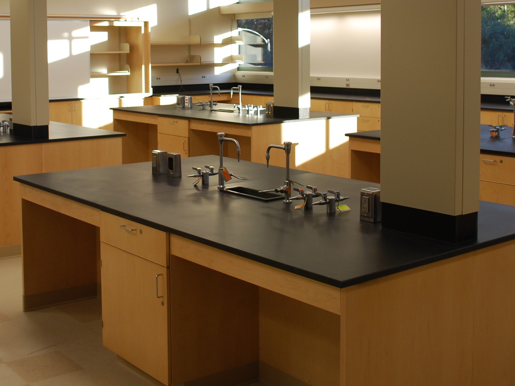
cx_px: 212
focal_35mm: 50
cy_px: 85
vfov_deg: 28.6
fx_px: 744
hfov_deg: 38.1
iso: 200
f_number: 4
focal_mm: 18
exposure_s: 1/60
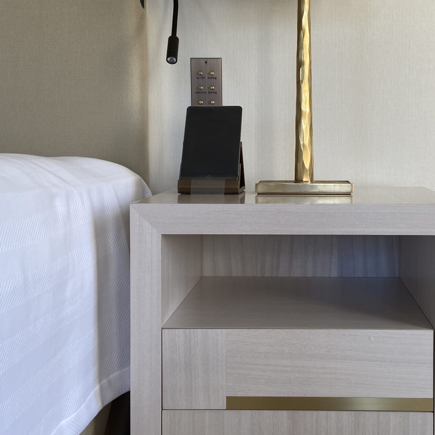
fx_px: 626
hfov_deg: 37.9
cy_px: 187
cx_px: 293
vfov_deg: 38.3
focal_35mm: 44
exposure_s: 1/142
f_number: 1.8
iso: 32
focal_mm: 4.25
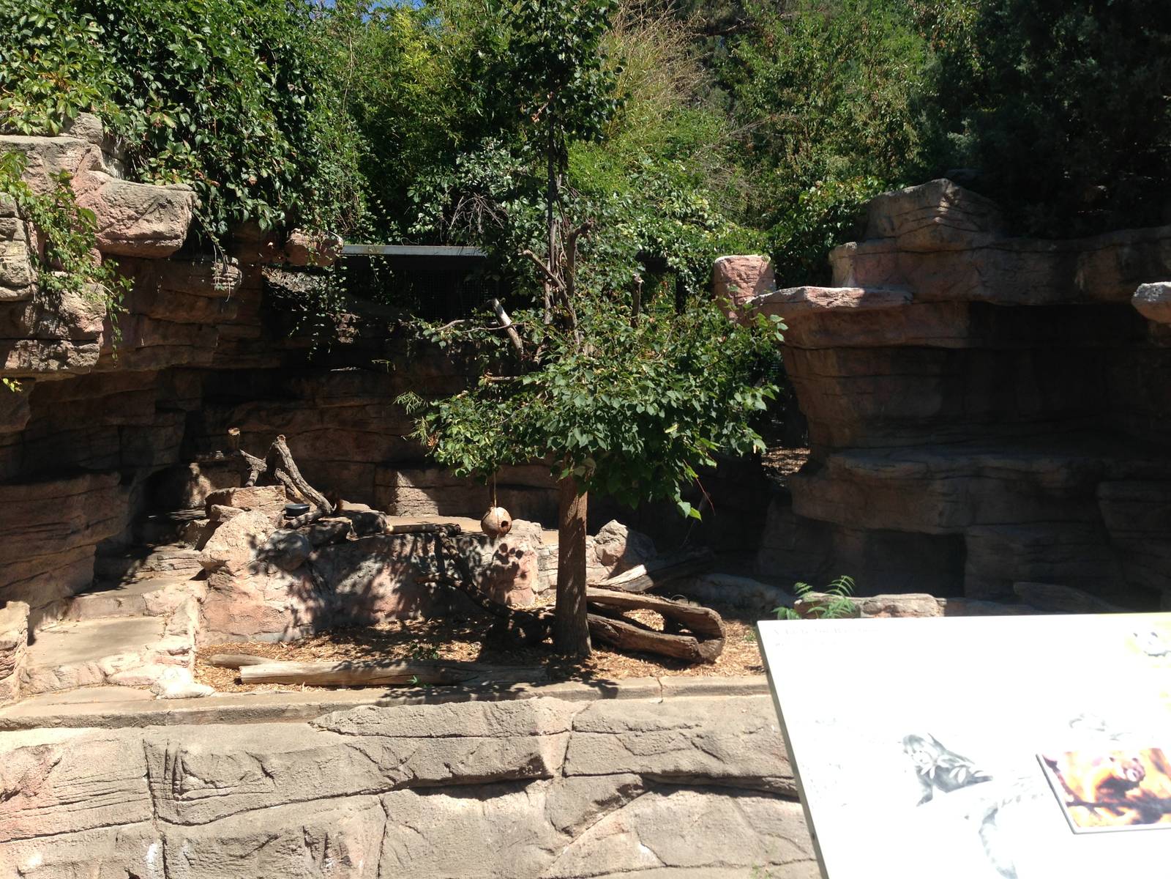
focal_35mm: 33
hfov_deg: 55.4
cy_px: 440
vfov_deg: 42.9
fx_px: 1116
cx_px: 586
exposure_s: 1/889
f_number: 2.4
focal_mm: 4.13
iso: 50
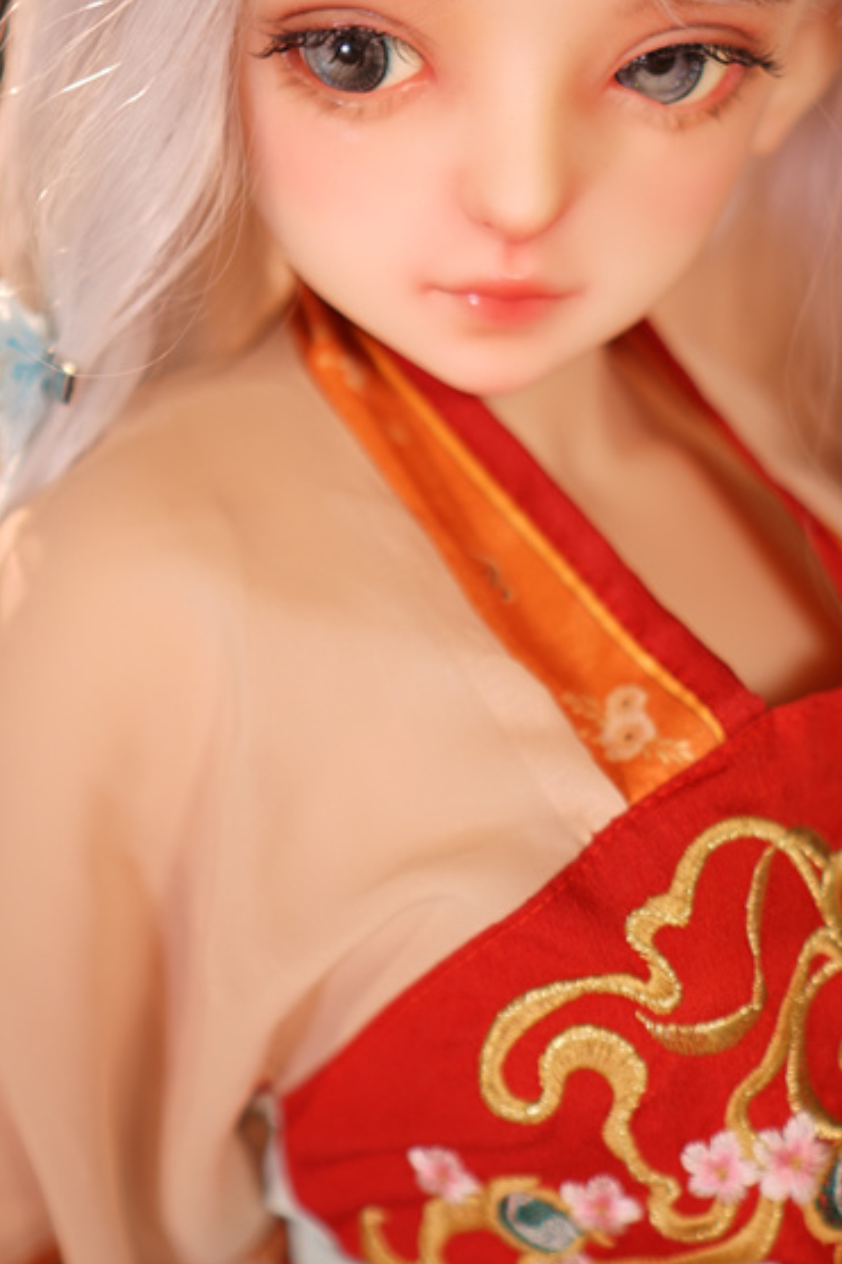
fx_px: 2949
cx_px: 542
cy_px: 508
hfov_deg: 16.2
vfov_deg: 24.2
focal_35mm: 84
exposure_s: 1/125
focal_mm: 35
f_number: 1.8
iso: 64
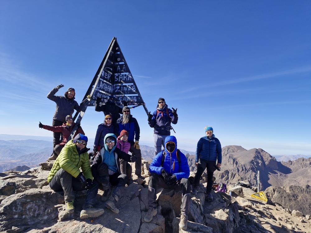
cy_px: 116
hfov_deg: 73.9
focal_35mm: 23
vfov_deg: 58.9
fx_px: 207
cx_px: 156
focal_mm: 5.54
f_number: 1.8
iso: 50
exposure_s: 1/1504
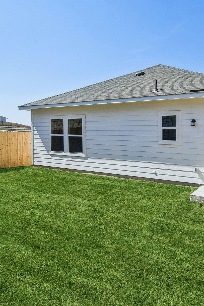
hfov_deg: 50.5
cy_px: 136
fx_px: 213
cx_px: 134
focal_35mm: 25
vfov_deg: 71.3
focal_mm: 10
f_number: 8
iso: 400
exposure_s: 1/1600
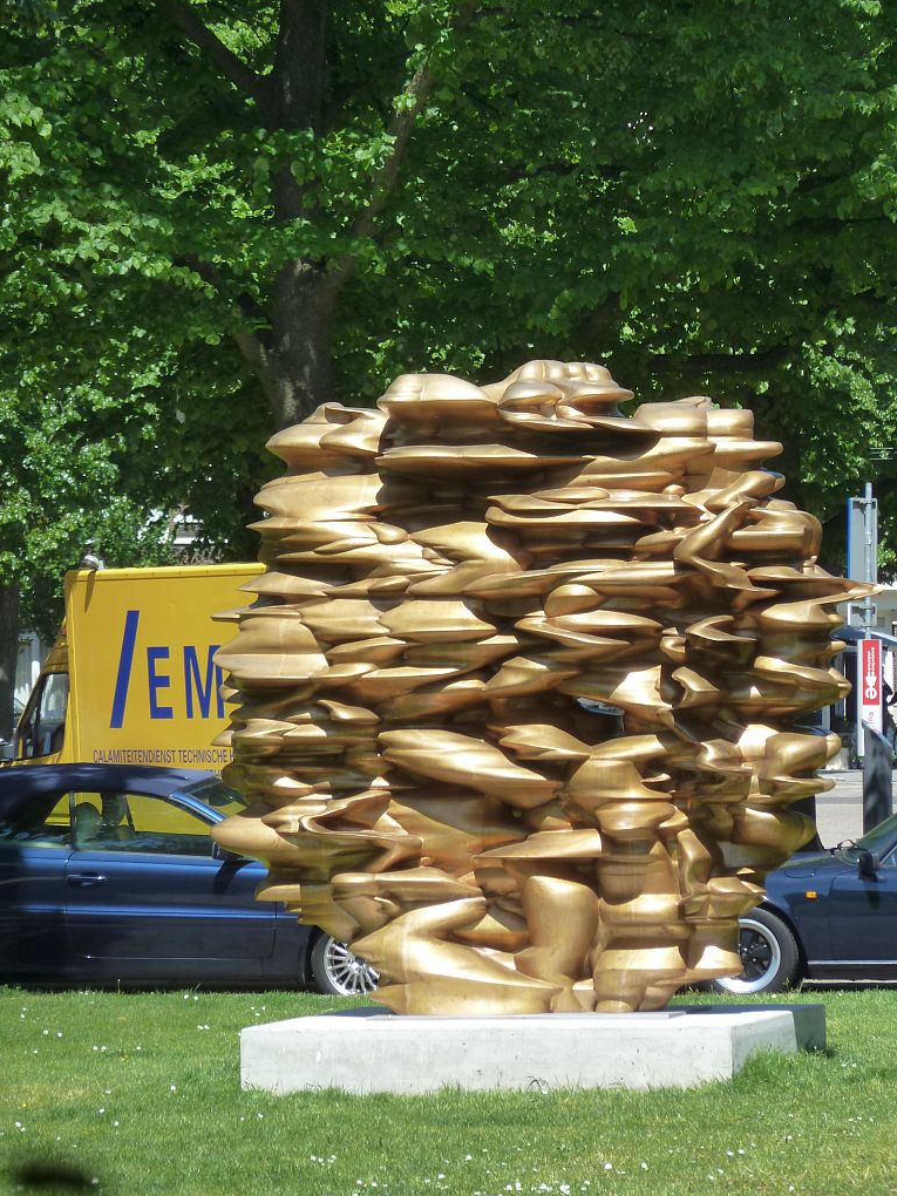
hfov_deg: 5.7
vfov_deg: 7.6
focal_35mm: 261
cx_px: 448
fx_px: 9018
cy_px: 597
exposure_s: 1/250
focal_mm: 42.6
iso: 125
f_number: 4.7
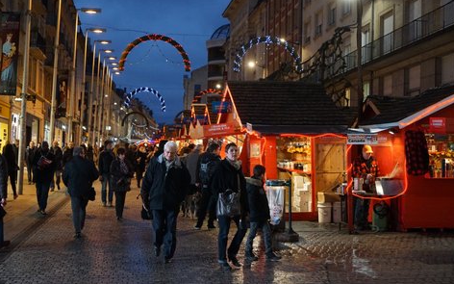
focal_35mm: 56
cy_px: 133
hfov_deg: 36.3
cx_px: 227
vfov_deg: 23.1
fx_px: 693
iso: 6400
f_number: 4
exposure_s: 1/160
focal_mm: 54
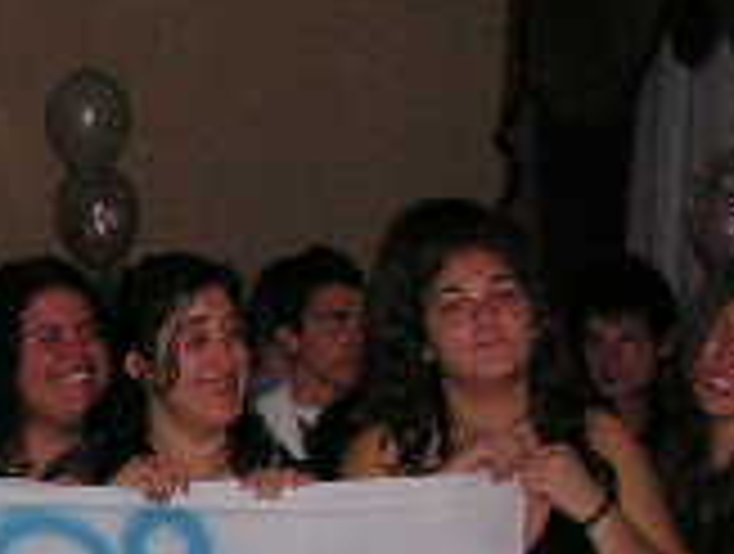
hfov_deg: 13.2
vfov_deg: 10.4
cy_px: 595
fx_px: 2996
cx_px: -387
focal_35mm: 141
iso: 200
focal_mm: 6
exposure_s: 1/40
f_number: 3.2
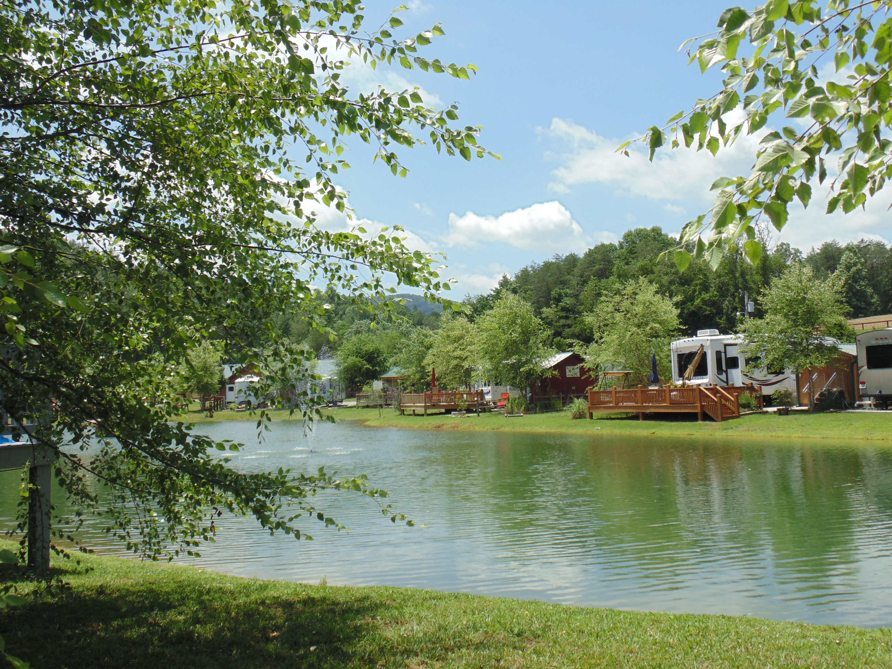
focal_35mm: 34
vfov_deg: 41.8
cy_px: 334
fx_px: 876
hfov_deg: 54.0
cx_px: 446
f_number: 3.4
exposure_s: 1/800
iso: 80
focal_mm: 6.2
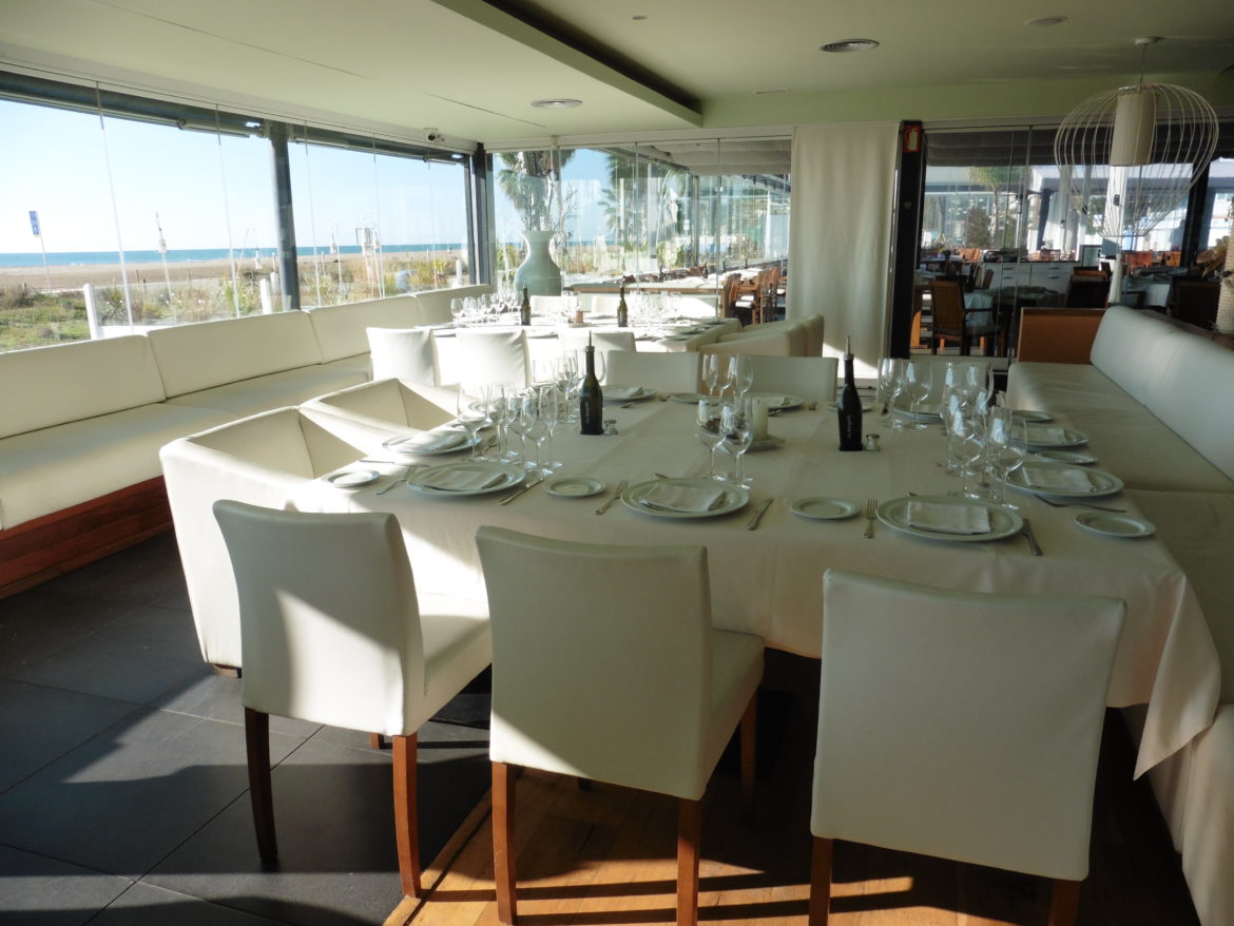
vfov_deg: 56.8
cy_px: 463
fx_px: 856
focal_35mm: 24
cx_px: 617
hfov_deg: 71.6
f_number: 4
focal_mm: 4.3
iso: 100
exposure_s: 1/400
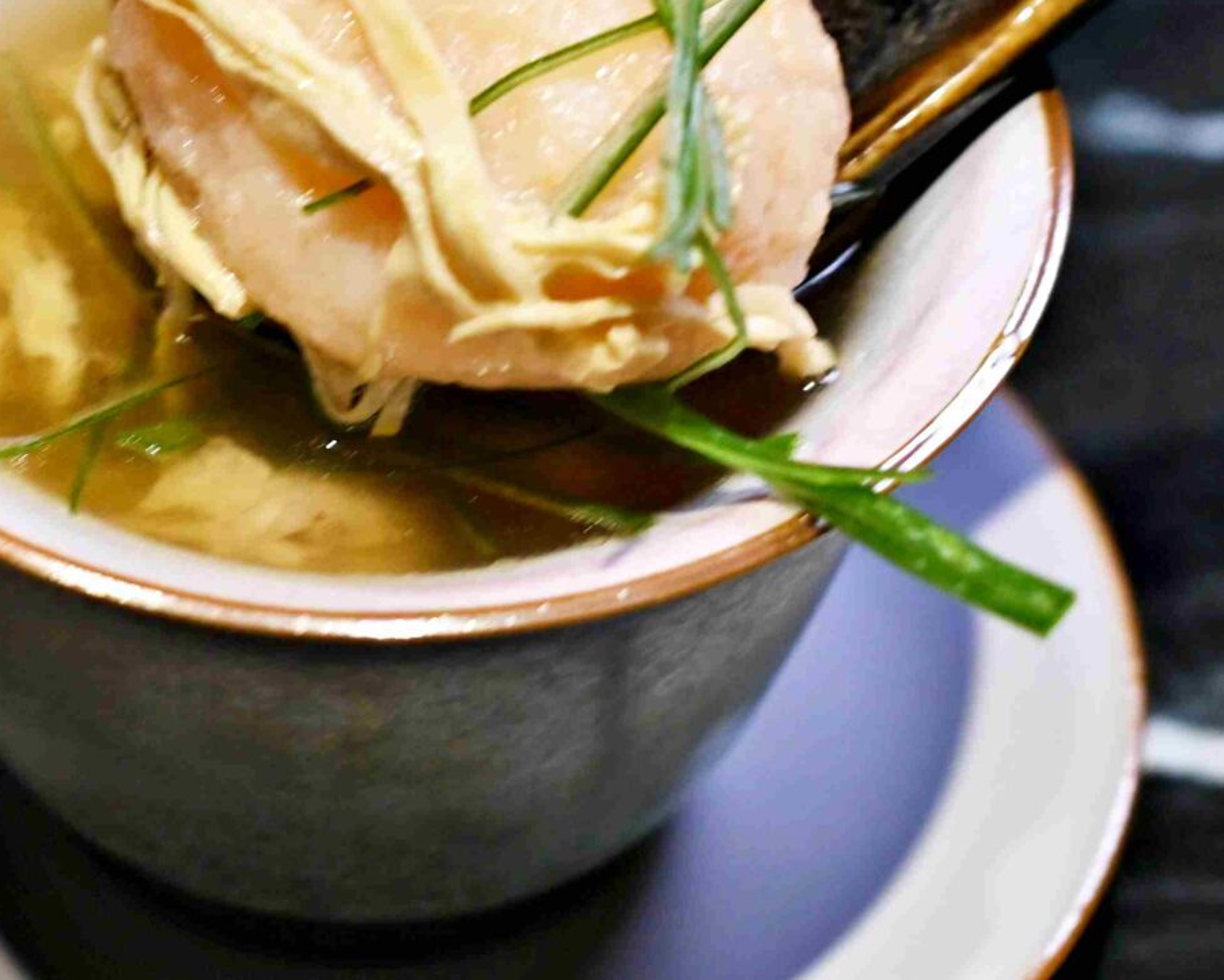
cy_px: -60
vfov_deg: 7.7
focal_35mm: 200
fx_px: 7246
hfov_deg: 9.6
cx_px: 26
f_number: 3.2
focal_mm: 50
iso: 360
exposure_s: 1/200
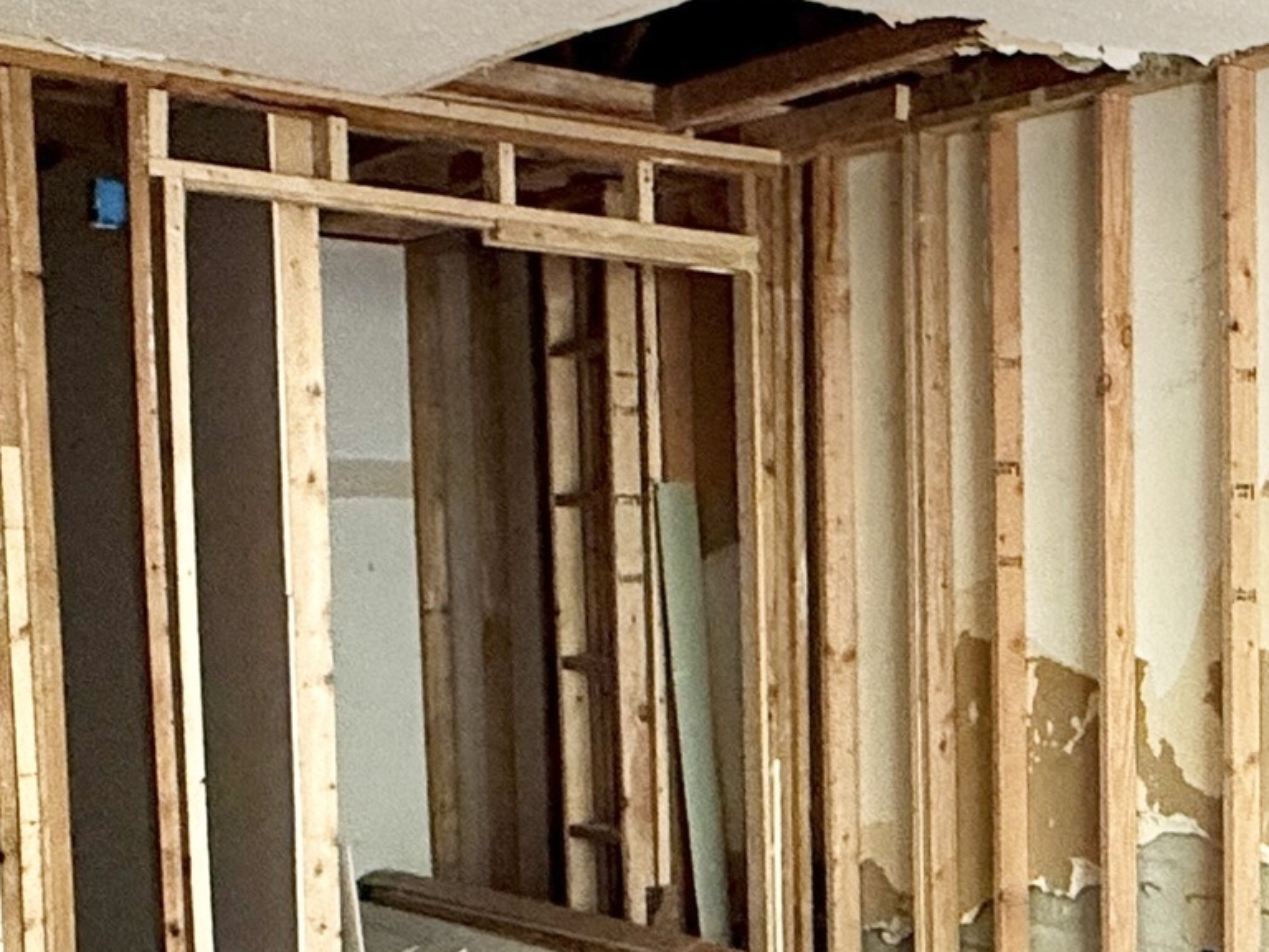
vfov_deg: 25.9
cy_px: 676
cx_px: 1345
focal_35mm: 56
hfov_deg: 31.1
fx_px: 2053
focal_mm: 2.22
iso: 320
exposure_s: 1/85
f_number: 2.2
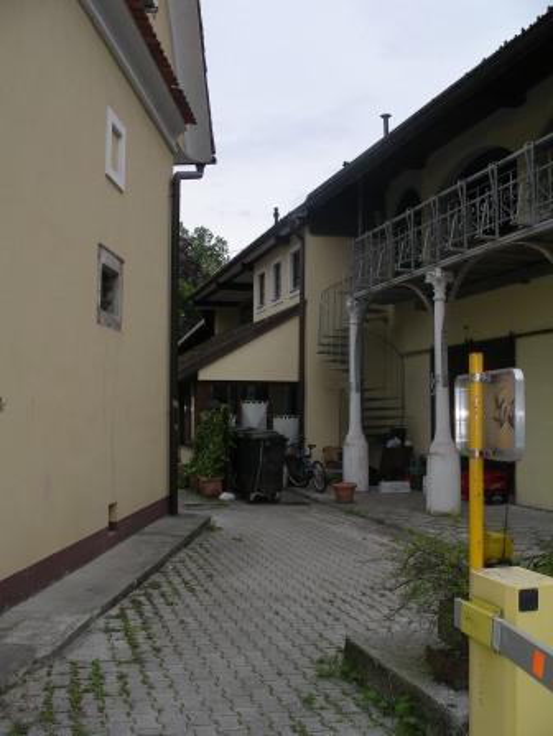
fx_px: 787
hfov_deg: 38.7
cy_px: 368
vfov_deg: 50.1
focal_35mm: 37
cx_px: 276
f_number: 5.6
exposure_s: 1/320
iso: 80
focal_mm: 7.8
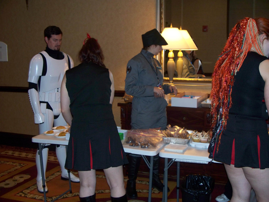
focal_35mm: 47
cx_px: 134
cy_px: 101
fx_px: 365
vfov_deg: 30.9
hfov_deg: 40.4
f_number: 2.9
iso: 200
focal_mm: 9.86
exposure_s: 1/30
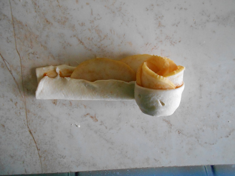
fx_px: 177
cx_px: 118
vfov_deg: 53.1
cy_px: 88
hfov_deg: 67.3
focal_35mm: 26
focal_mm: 4.6
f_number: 3.2
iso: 800
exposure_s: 1/200
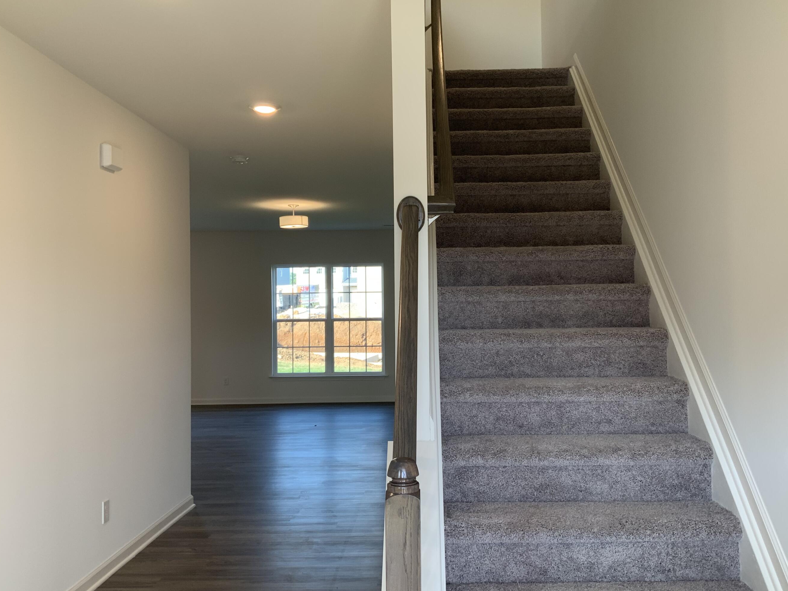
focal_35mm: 33
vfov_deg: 42.9
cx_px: 426
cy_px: 286
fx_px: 751
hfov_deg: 55.3
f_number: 1.8
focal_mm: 3
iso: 64
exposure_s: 1/120
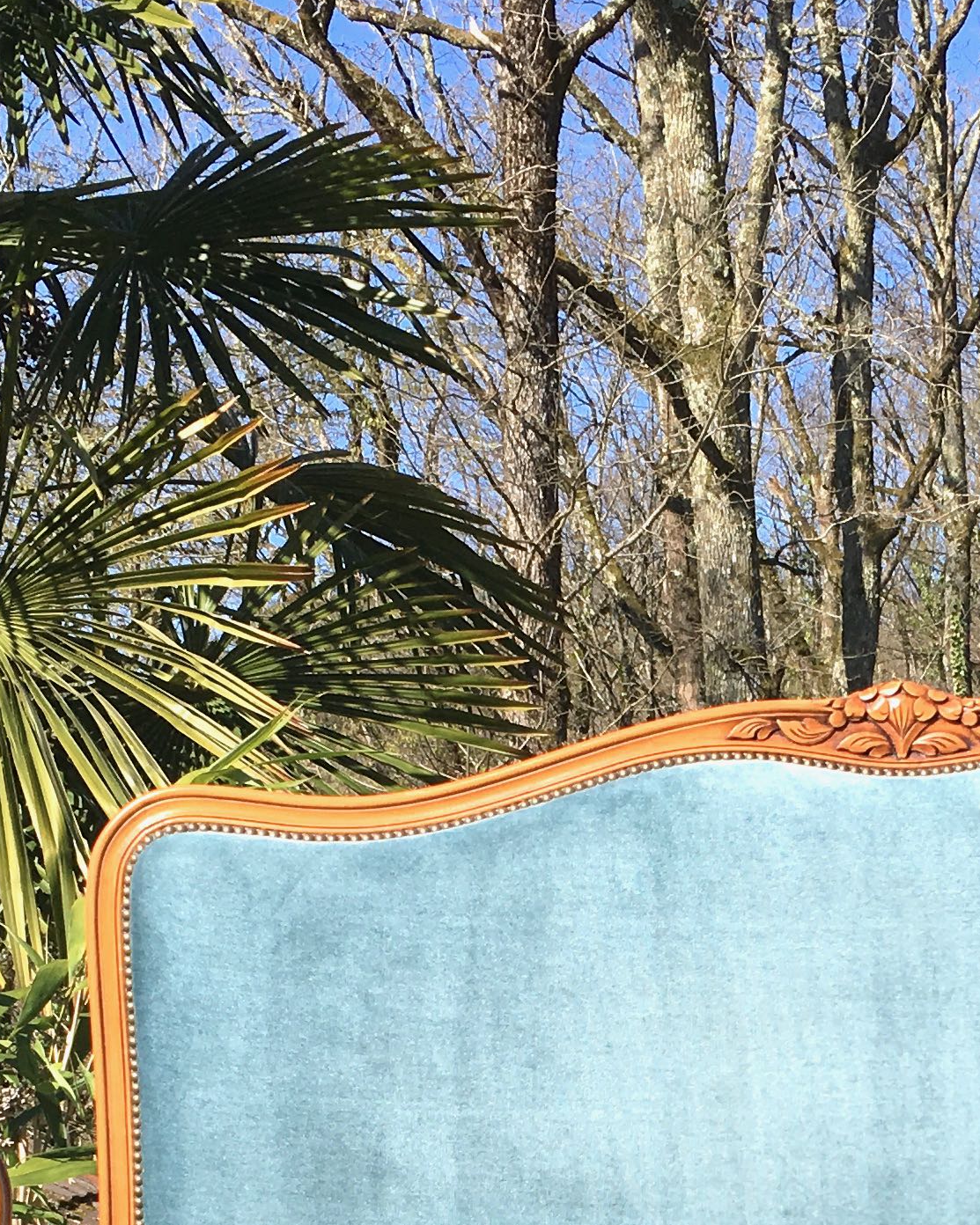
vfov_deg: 22.2
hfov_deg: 18.4
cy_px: 1280
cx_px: 894
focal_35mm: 82
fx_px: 2974
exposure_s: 1/1202
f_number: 2.2
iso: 25
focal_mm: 4.15
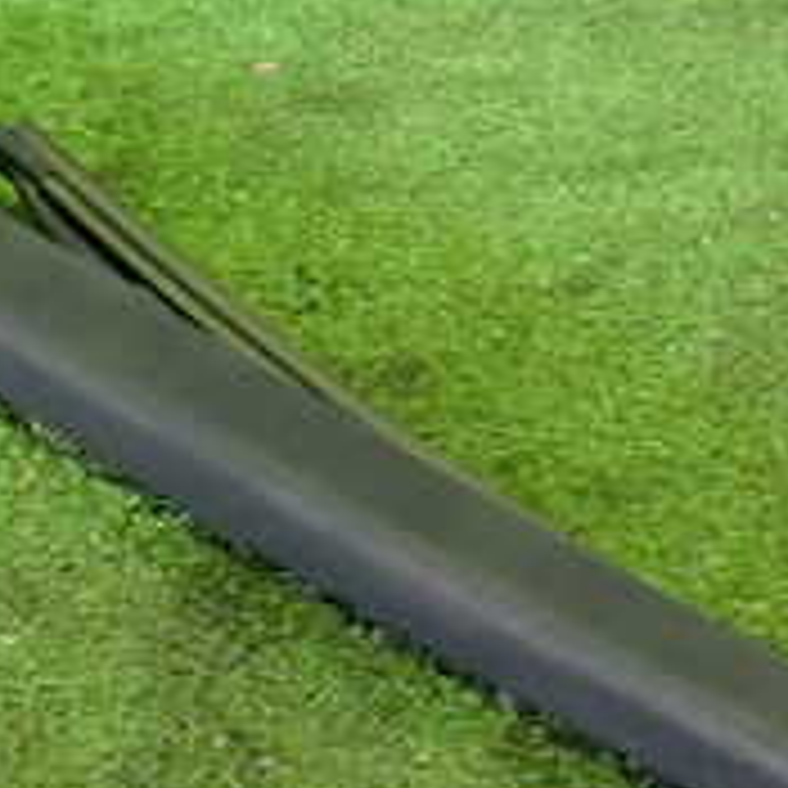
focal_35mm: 91
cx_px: 356
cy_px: 356
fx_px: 2344
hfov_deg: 19.1
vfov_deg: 19.1
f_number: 2.3
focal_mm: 5.4
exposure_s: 1/40
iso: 800
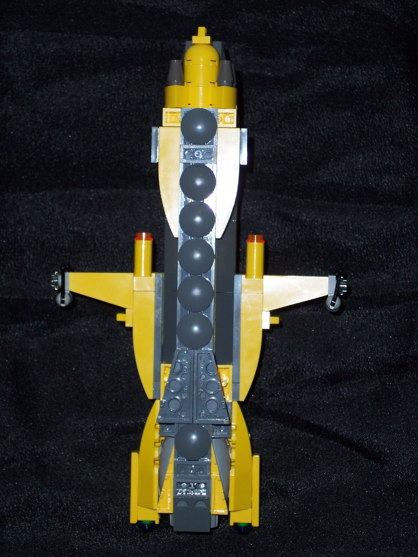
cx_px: 209
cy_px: 278
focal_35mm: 117
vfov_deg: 16.8
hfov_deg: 12.7
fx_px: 1884
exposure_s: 1/125
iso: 100
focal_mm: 24
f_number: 4.8
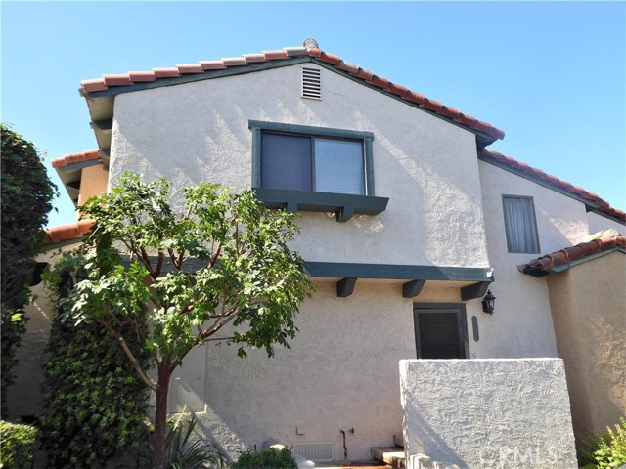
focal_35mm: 29
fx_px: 524
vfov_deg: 48.2
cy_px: 234
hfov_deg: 61.7
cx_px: 313
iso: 80
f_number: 3.5
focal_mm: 5
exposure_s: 1/320
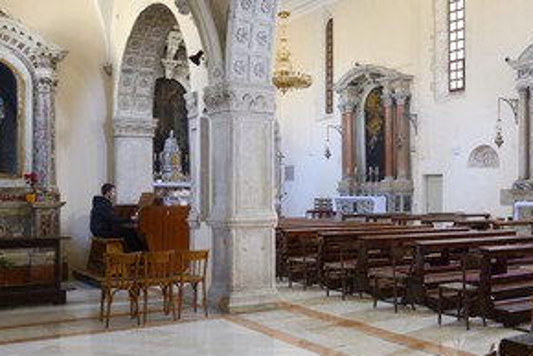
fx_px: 622
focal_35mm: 42
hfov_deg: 46.1
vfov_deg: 31.9
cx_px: 324
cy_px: 198
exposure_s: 1/40
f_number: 3.5
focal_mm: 29
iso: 1600
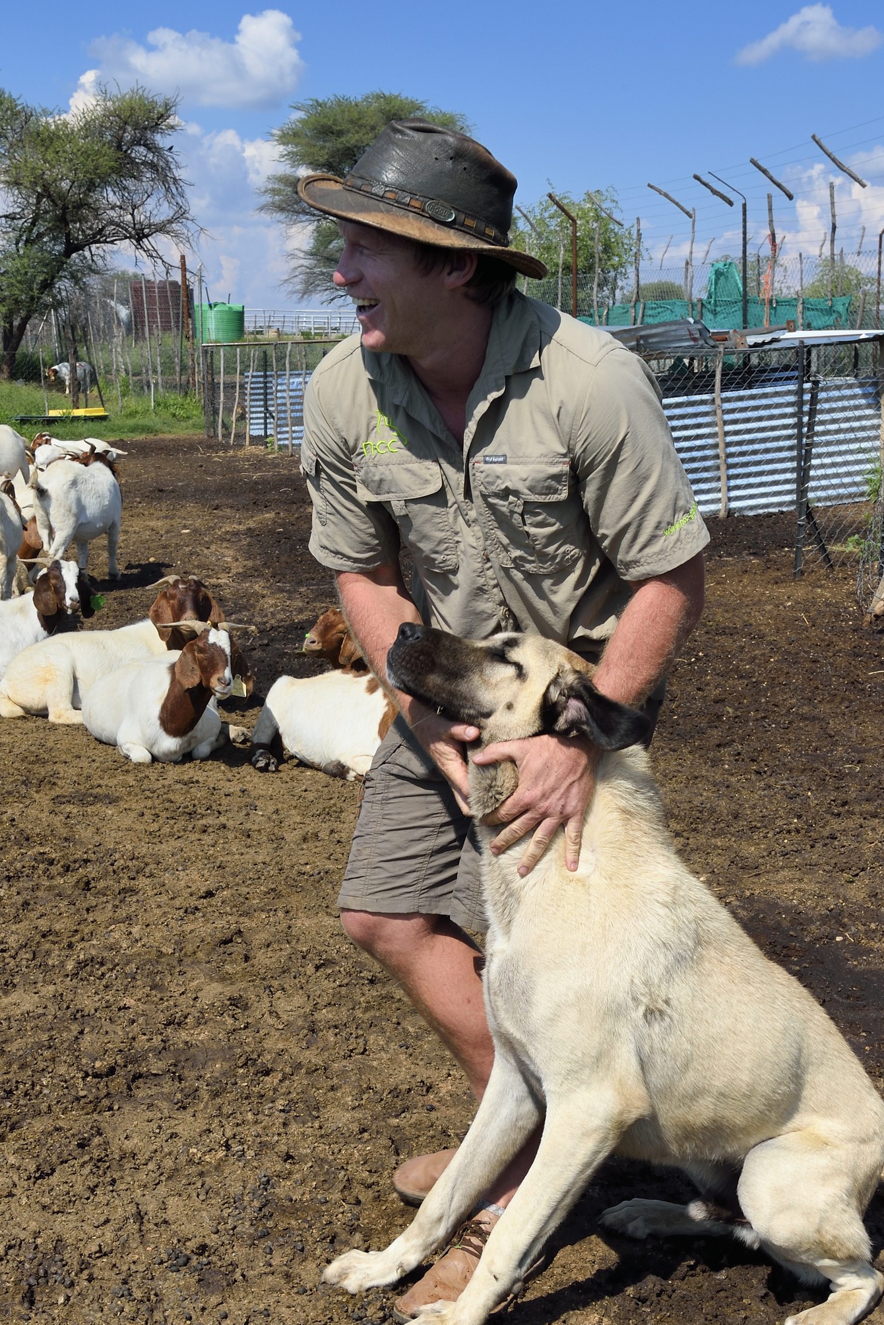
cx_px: 424
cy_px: 718
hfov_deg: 31.2
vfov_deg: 45.4
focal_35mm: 43
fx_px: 1583
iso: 200
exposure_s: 1/200
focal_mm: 36
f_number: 16
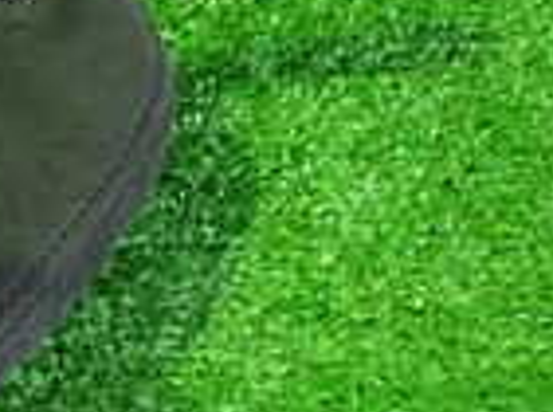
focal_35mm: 128
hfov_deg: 14.2
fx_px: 2040
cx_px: -326
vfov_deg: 11.2
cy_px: -149
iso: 1250
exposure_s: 1/30
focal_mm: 5.4
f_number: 2.3
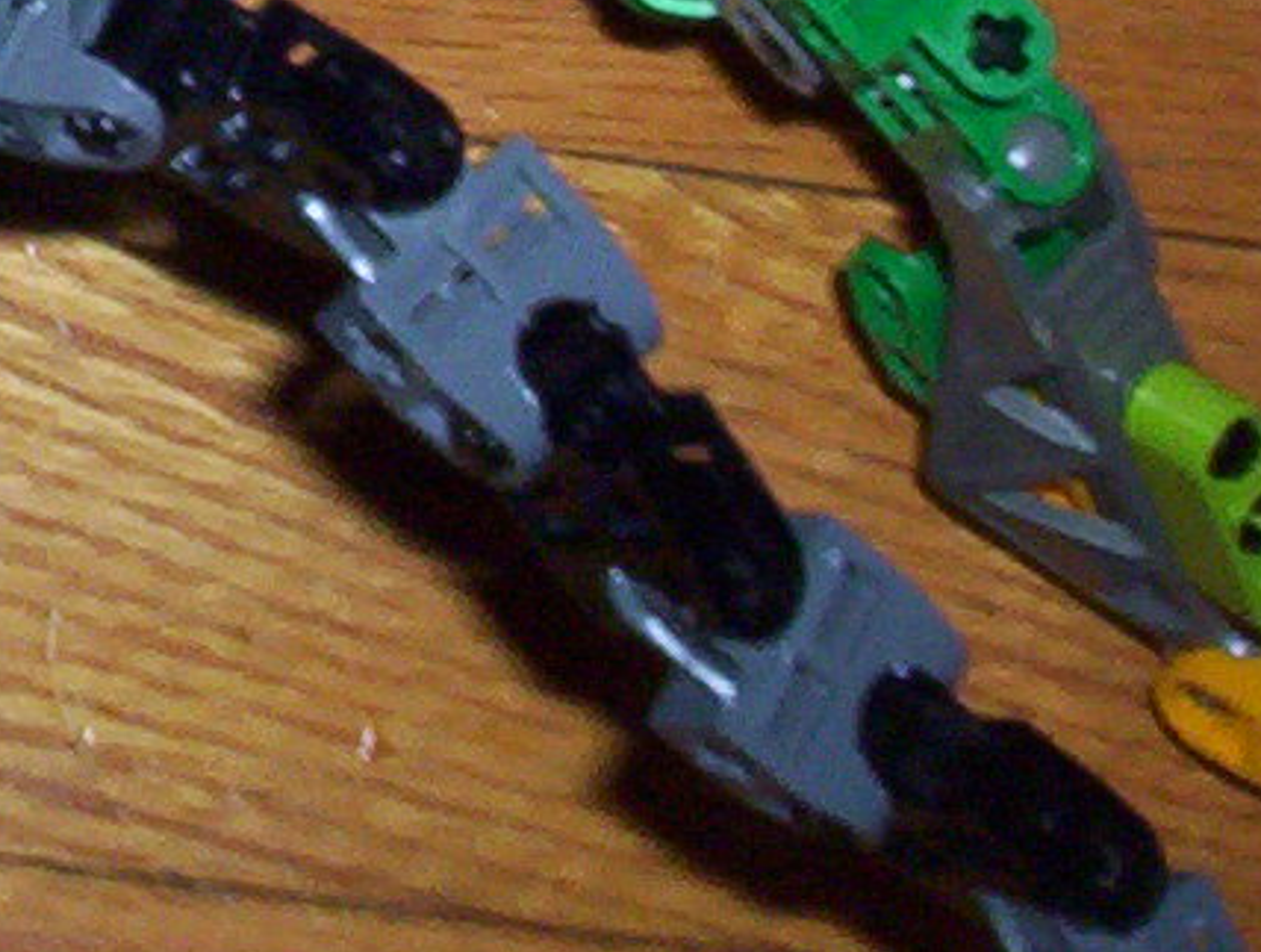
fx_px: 5294
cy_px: -519
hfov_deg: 13.0
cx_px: -519
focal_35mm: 145
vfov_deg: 9.9
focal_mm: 4.99
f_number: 4.5
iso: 140
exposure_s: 1/60
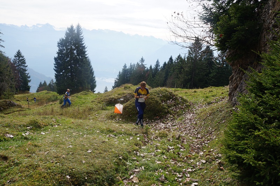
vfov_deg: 43.5
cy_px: 93
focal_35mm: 30
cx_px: 140
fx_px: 233
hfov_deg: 62.0
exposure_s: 1/100
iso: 100
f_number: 13
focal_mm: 20
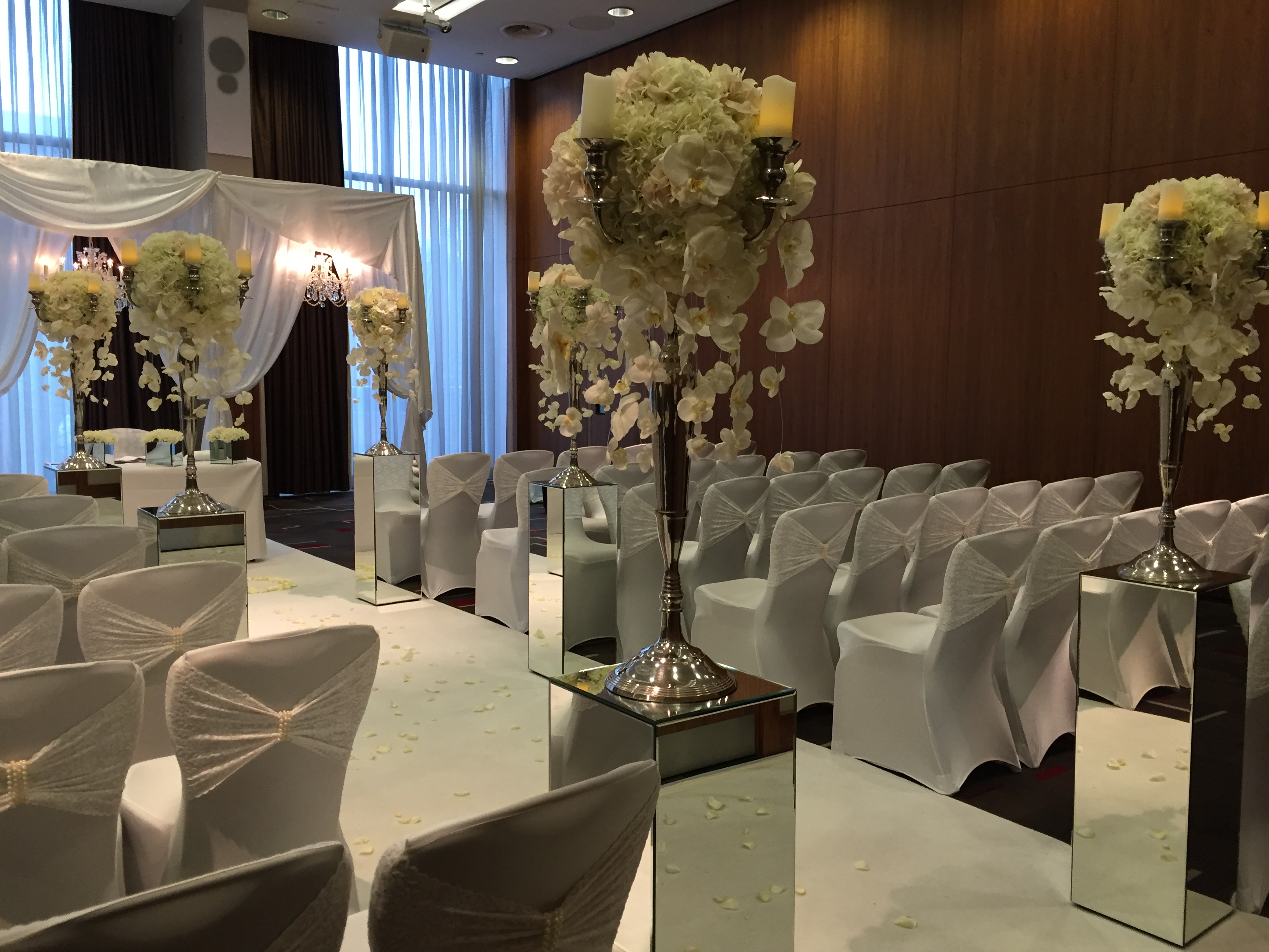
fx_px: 1063
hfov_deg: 61.7
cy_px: 476
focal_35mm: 29
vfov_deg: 48.2
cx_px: 634
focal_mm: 4.15
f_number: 2.2
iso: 125
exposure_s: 1/30
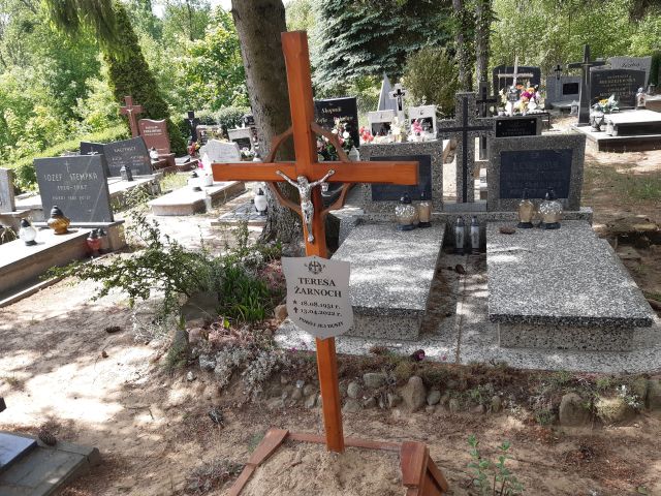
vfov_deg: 53.1
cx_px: 330
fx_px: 496
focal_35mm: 26
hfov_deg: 67.3
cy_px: 248
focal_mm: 3.92
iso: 40
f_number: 1.7
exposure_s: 1/473
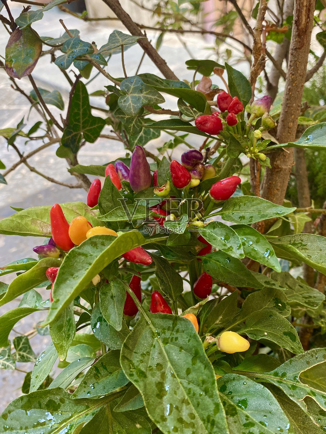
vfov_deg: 67.3
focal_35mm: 26
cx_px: 163
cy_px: 217
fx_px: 326
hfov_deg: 53.1
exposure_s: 1/301
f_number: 1.8
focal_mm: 4.25
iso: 32
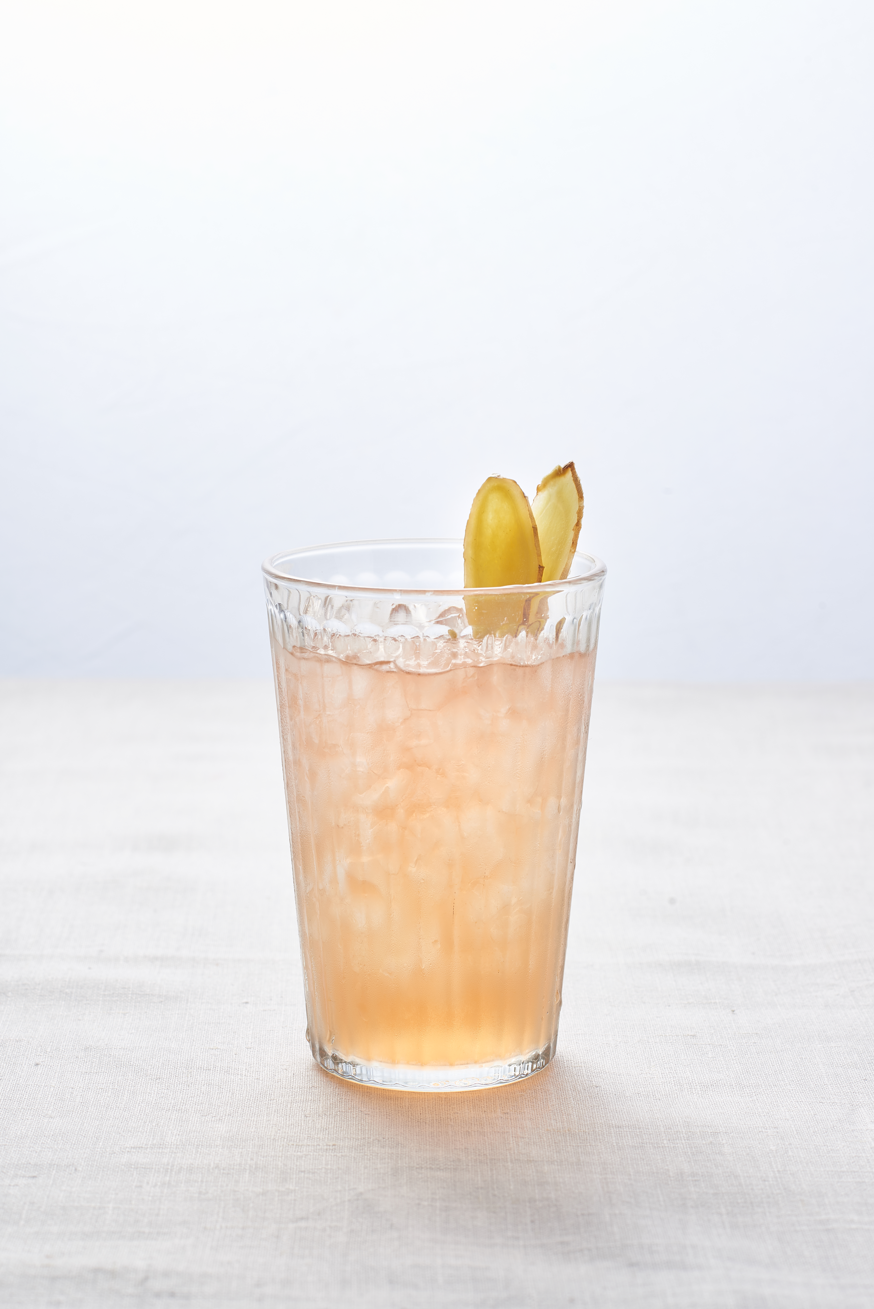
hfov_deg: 16.1
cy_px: 654
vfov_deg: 23.9
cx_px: 437
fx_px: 3093
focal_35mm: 85
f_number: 10
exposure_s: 1/200
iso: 100
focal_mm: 85
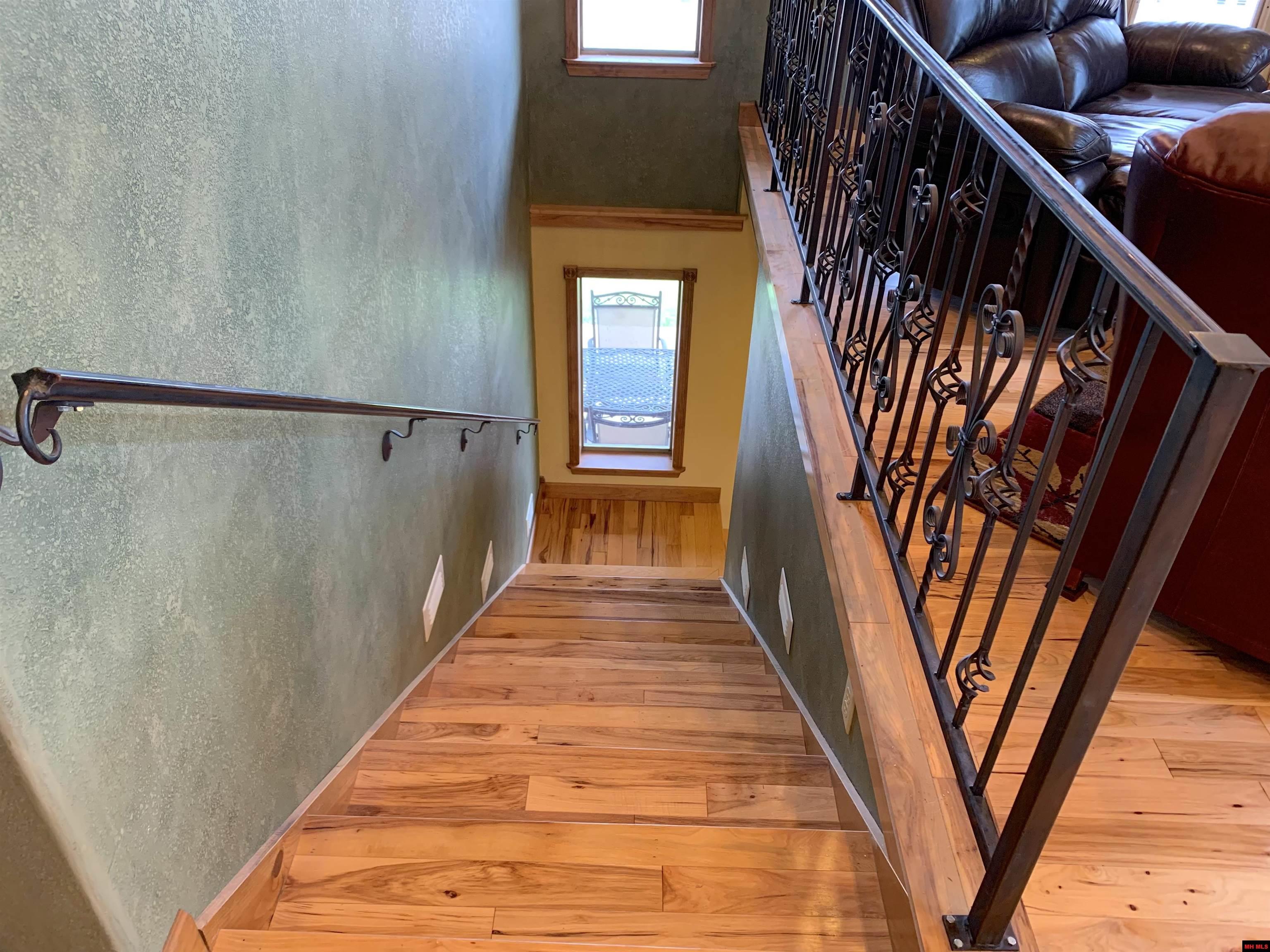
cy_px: 476
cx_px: 635
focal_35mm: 26
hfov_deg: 67.3
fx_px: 954
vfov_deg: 53.1
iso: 250
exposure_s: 1/60
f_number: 1.8
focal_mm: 4.25
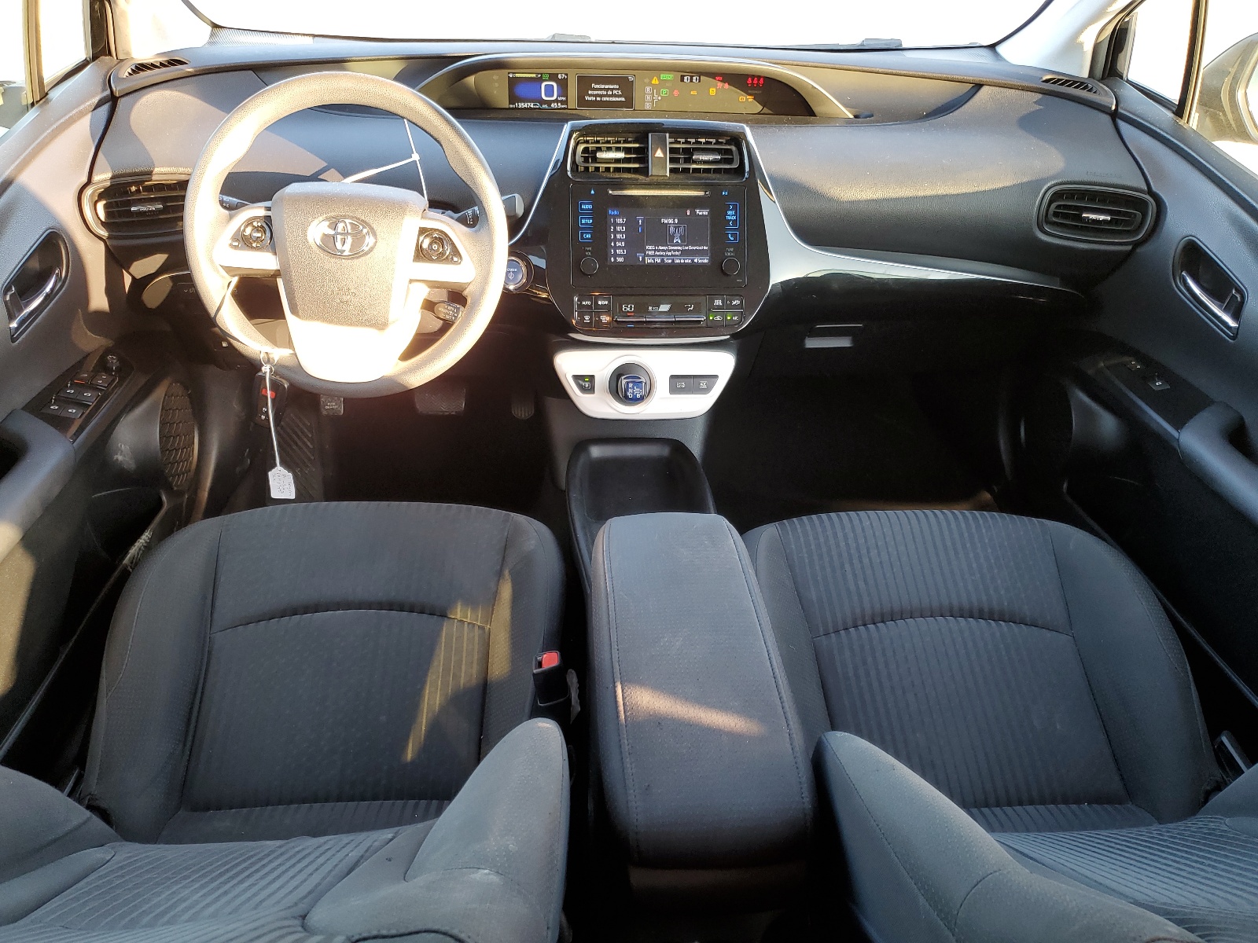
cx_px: 629
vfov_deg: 53.1
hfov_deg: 67.3
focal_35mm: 26
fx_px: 945
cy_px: 472
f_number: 1.5
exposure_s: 1/60.2
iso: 56
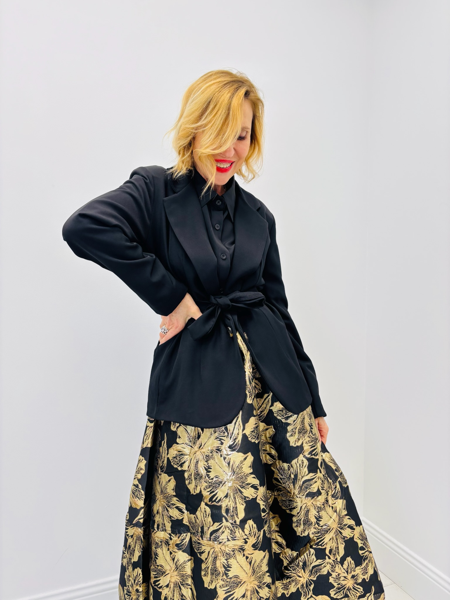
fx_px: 451
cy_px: 300
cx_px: 225
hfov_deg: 53.1
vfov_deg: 67.3
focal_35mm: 26
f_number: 1.6
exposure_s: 1/124
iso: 32
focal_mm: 5.96
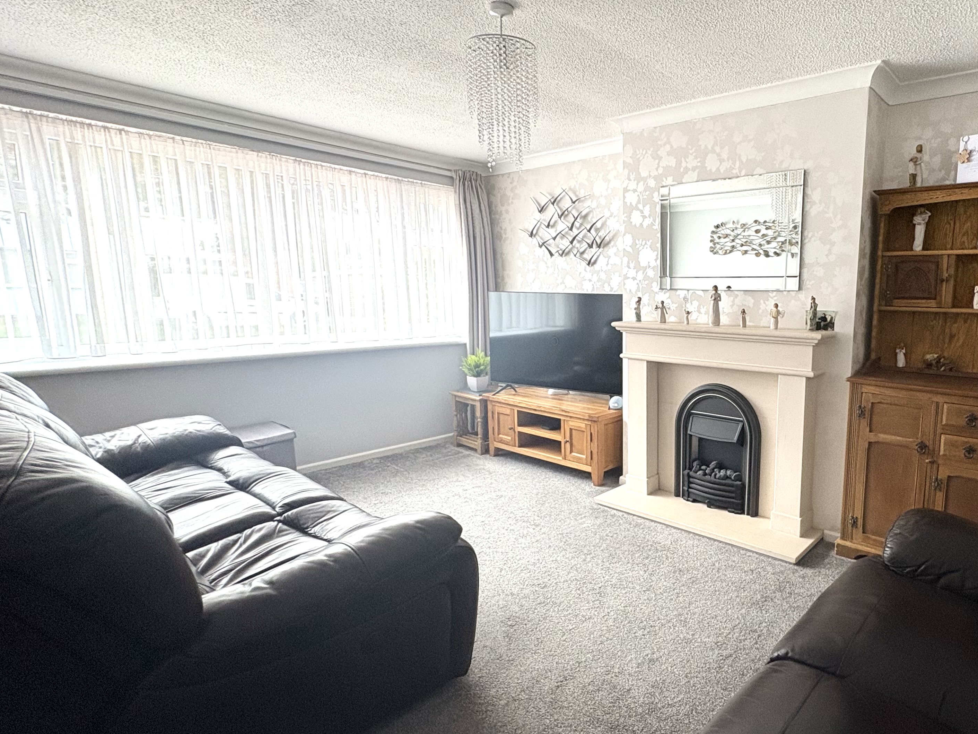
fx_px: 565
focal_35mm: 20
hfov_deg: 78.3
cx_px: 674
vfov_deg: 65.9
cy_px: 385
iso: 250
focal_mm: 2.22
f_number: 2.2
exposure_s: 1/99
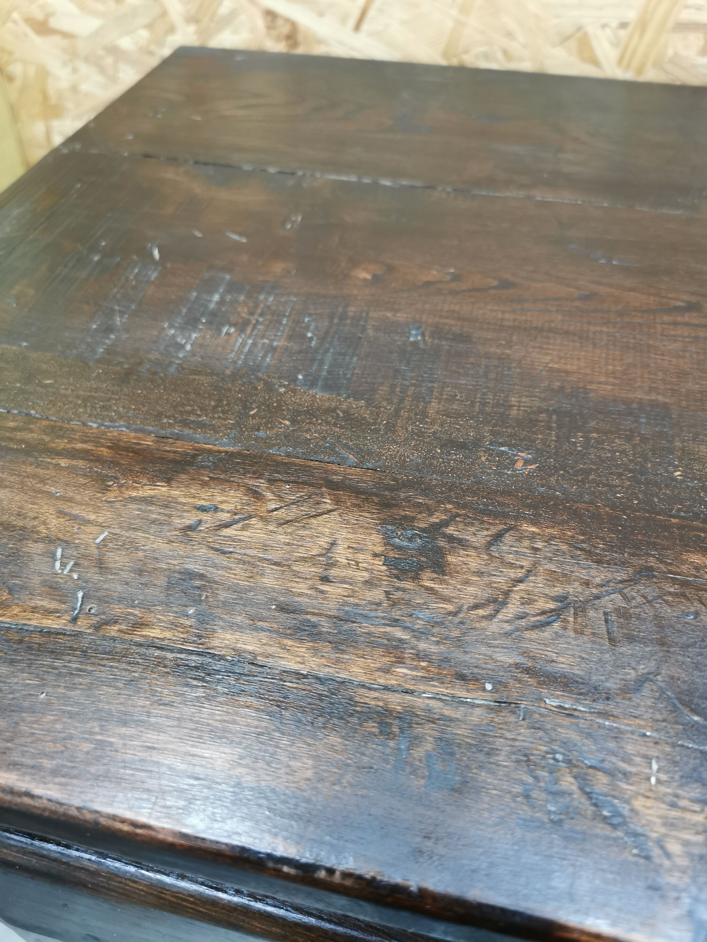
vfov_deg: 65.3
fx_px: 735
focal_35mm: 27
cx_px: 354
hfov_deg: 51.4
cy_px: 471
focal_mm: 5.56
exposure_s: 1/50
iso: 400
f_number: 1.6
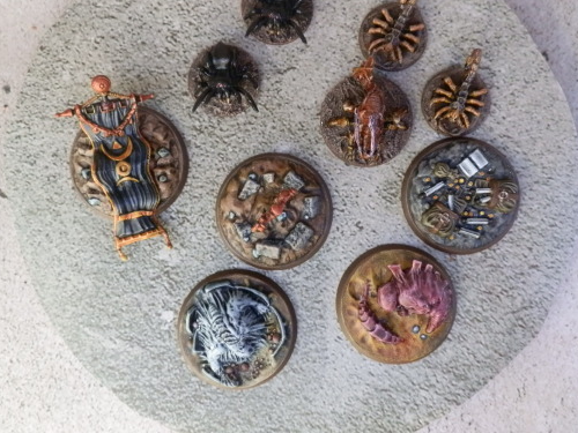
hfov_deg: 59.9
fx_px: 501
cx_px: 299
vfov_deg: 46.8
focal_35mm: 30
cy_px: 203
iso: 400
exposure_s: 1/60
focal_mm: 5
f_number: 3.1
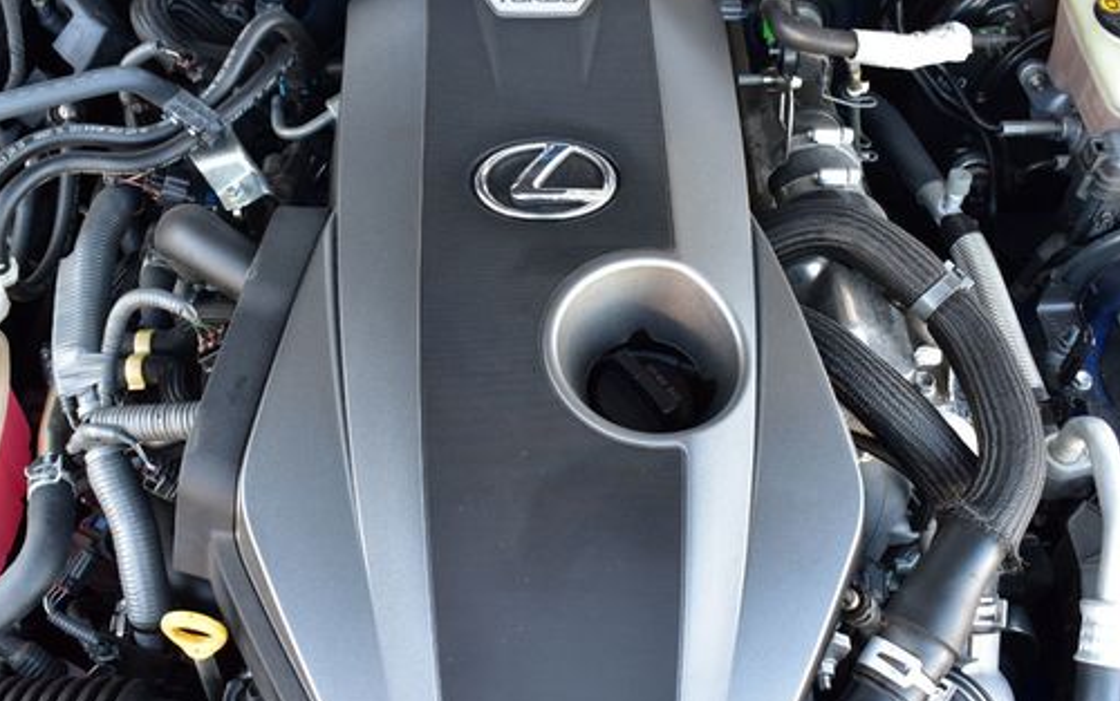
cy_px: 331
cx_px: 495
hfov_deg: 46.1
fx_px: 1313
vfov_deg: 29.9
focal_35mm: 43
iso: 400
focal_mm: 22
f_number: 7.1
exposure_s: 1/30
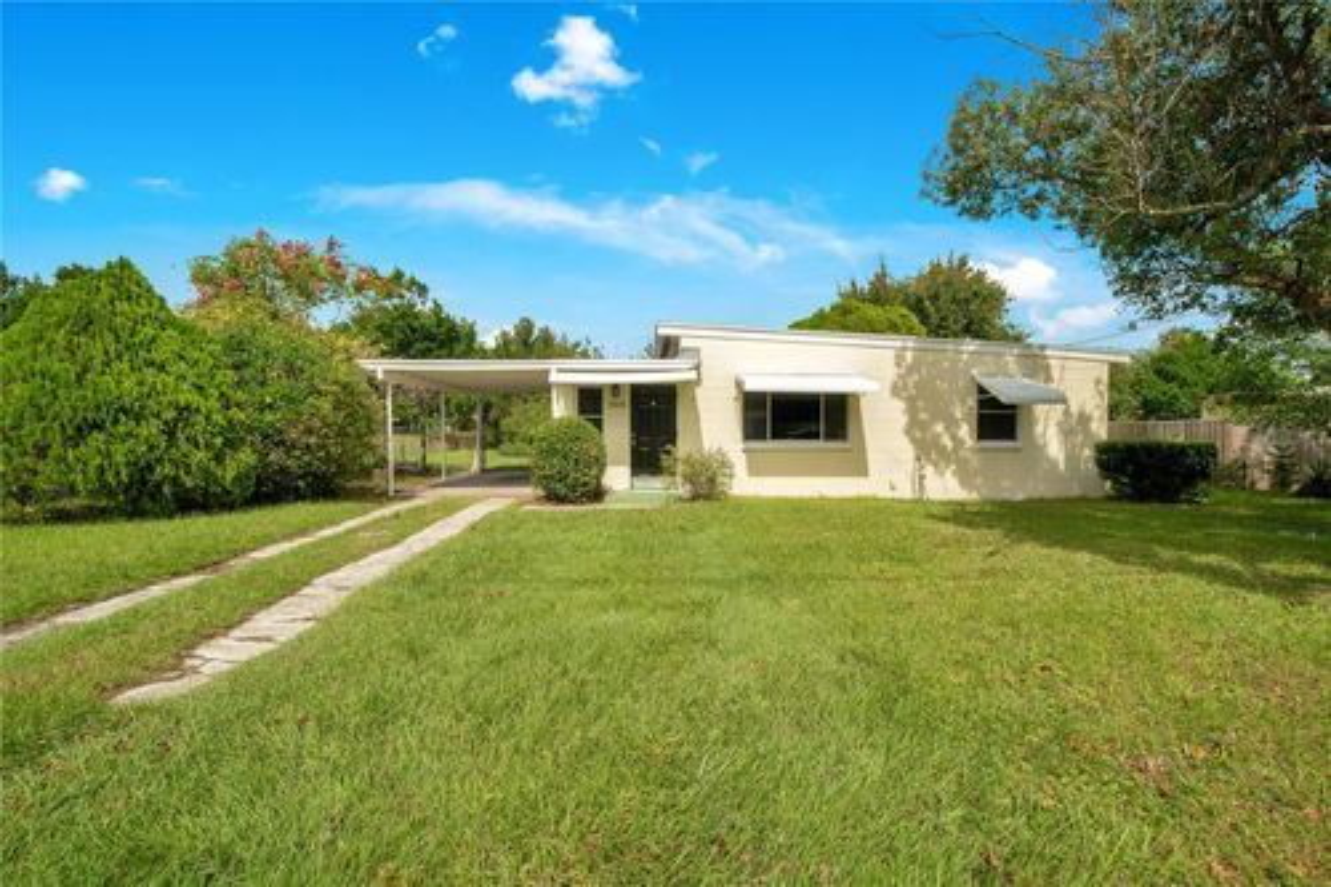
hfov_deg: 96.8
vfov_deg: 73.7
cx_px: 666
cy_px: 444
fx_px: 591
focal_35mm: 16
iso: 100
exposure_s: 1/125
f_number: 9
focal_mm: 16
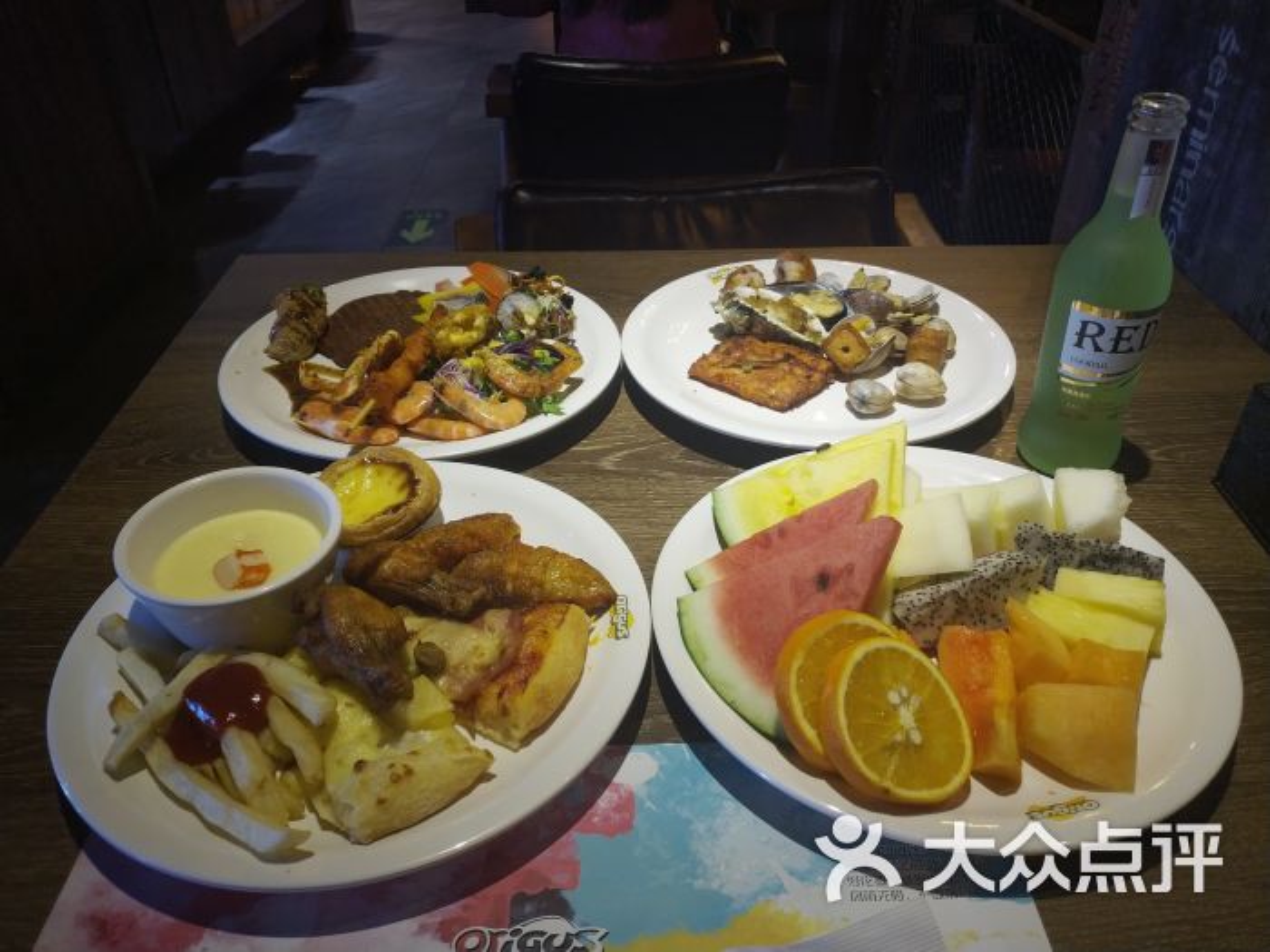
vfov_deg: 44.2
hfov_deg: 56.8
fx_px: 1174
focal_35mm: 32
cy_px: 476
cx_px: 635
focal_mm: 4.5
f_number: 2
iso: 194
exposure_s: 1/25
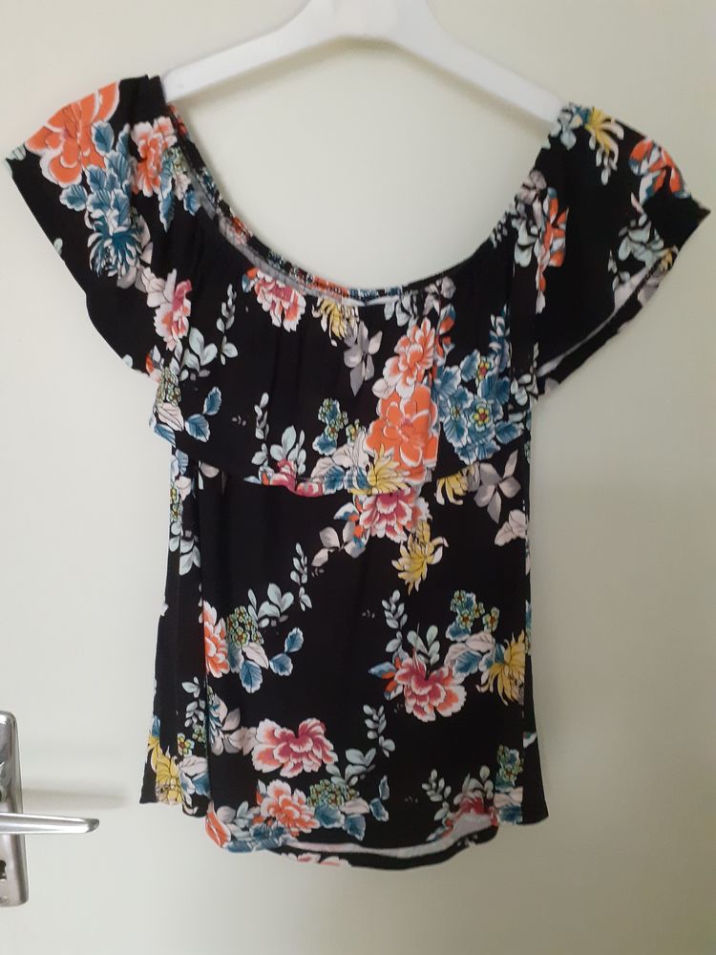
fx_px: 745
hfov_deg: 51.4
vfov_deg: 65.3
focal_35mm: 27
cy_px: 478
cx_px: 358
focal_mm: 3.6
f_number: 1.9
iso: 500
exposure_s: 1/25
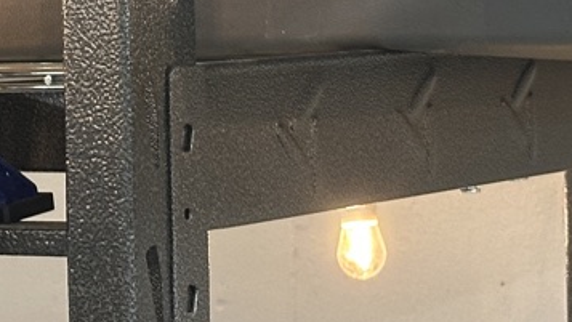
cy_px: -135
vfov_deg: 5.9
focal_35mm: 205
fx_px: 3110
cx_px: 324
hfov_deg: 10.5
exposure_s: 1/60
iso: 200
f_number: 1.78
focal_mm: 6.86
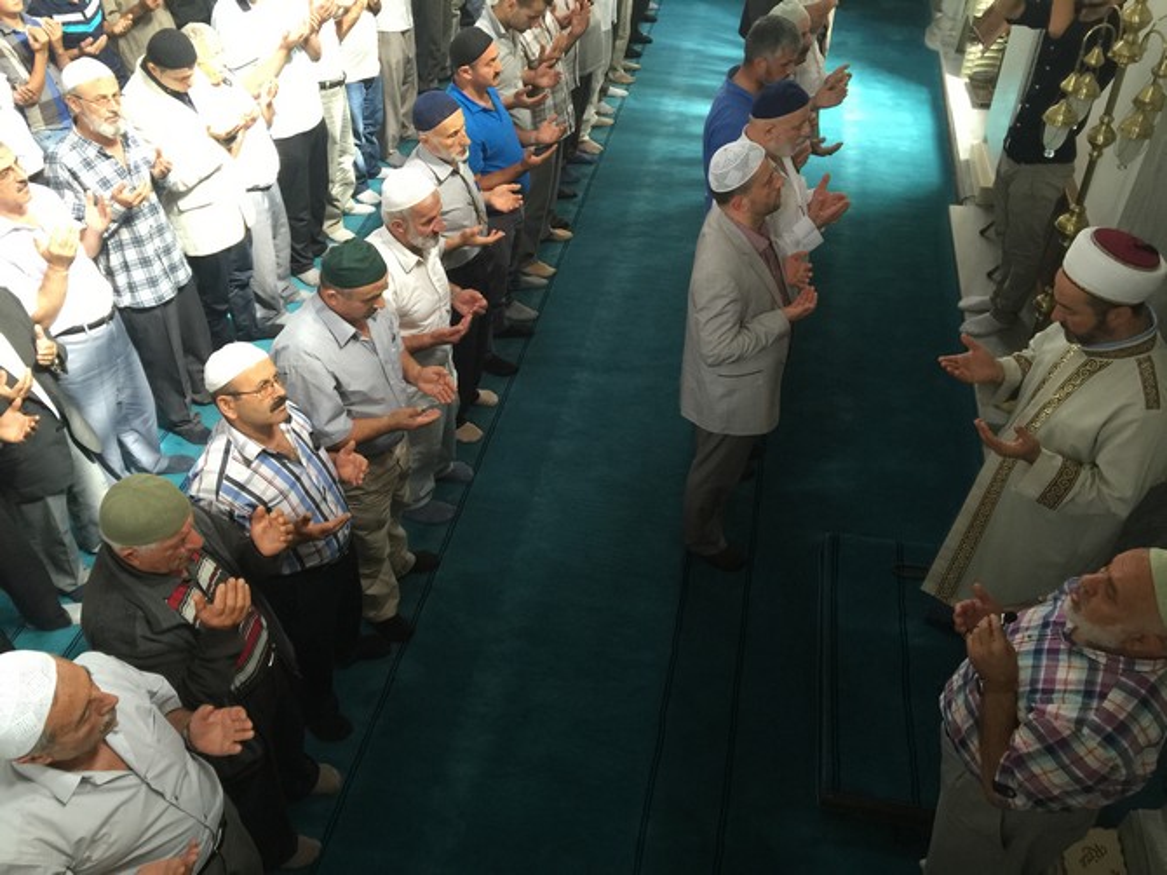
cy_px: 438
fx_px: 977
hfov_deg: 61.7
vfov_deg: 48.2
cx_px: 584
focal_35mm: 29
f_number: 2.2
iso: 80
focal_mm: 4.15
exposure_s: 1/15
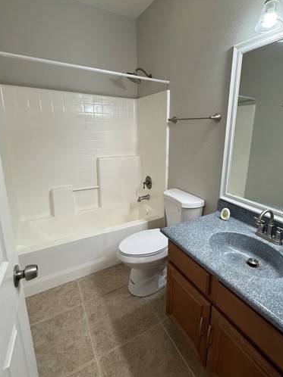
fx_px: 196
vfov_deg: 87.7
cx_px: 164
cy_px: 179
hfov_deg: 71.1
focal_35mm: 18
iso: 160
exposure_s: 1/120
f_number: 2.2
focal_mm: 2.22
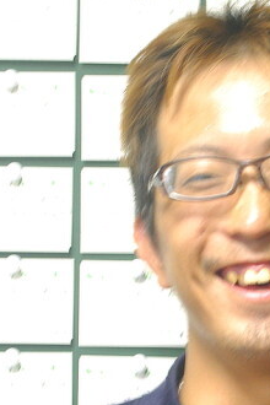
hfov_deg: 5.9
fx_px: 2621
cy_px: 448
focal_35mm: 233
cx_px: 273
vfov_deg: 8.8
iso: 400
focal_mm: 50
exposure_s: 1/15
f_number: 5.6
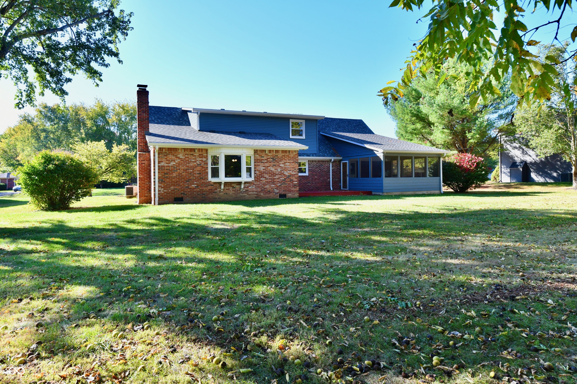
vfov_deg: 53.1
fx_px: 385
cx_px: 288
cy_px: 192
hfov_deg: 73.7
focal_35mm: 24
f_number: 9
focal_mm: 24
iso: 640
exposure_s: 1/320
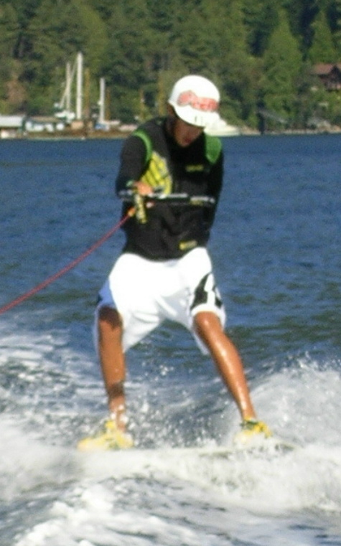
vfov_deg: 17.1
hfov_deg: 10.7
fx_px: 1816
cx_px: 172
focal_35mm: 122
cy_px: 271
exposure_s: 1/200
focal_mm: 17.4
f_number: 7.1
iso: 50
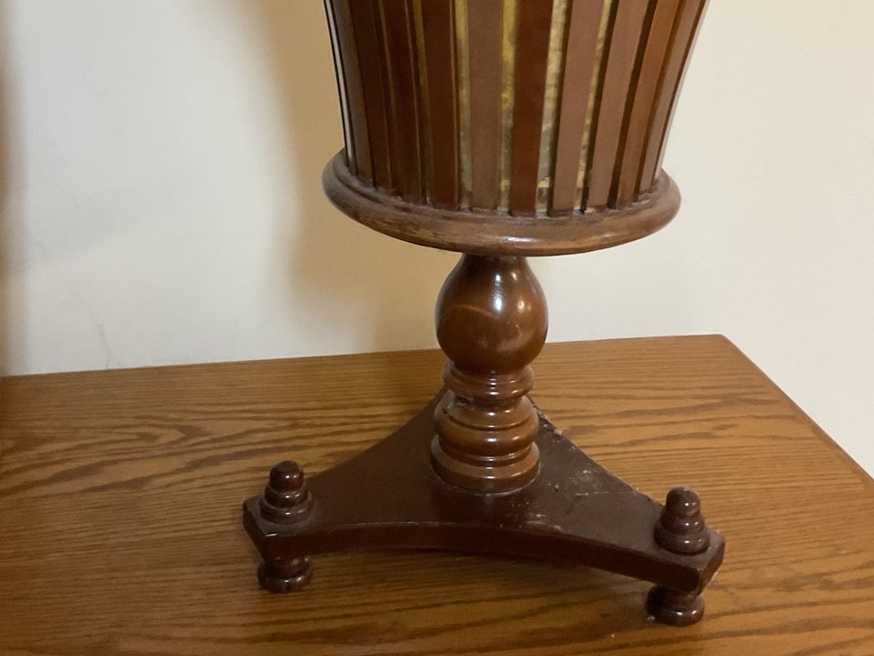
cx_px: 413
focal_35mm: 46
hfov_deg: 41.2
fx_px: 1162
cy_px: 151
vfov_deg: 30.9
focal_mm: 3
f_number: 1.8
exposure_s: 1/40
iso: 250
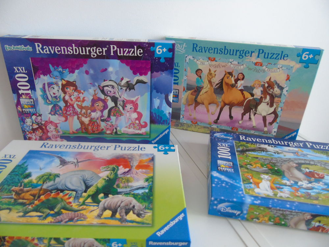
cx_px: 164
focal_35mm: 25
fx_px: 238
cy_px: 124
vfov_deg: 54.9
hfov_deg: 69.4
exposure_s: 1/20
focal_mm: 4.4
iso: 400
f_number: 3.4
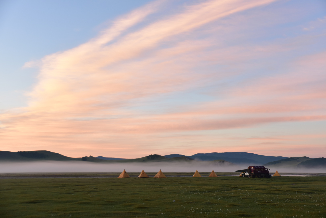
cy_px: 109
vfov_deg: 28.1
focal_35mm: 48
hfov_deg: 41.1
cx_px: 163
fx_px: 435
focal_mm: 48
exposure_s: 1/100
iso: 400
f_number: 5
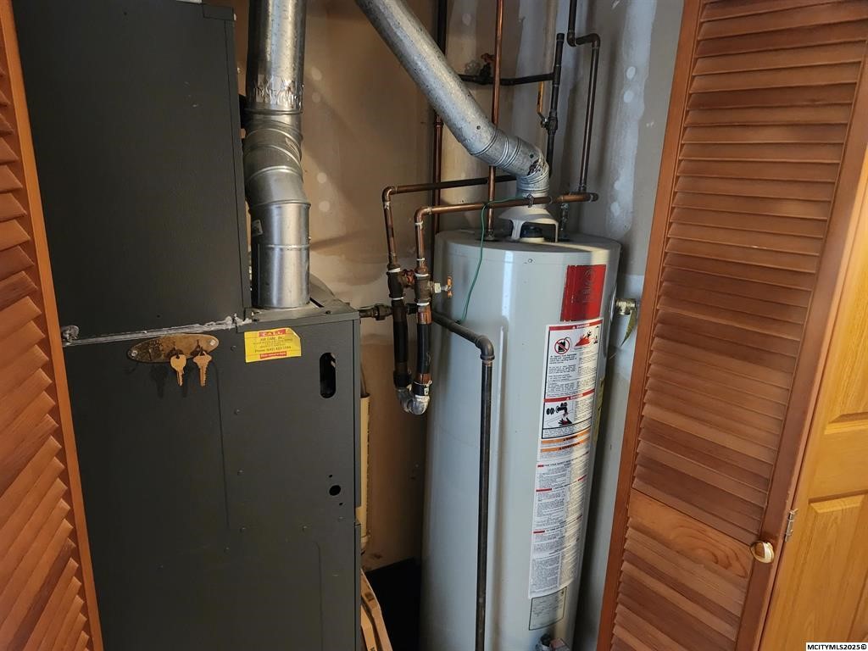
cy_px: 326
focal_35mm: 23
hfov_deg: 73.9
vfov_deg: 58.9
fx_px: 577
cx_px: 434
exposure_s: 1/24
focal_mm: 5.4
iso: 1000
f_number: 1.8
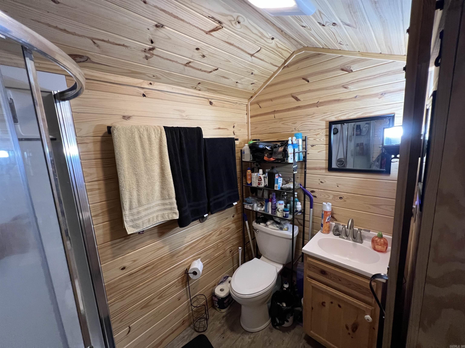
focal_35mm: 13
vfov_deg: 89.9
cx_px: 232
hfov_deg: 106.2
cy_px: 174
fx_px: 175
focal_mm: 1.57
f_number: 1.8
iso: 500
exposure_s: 1/60
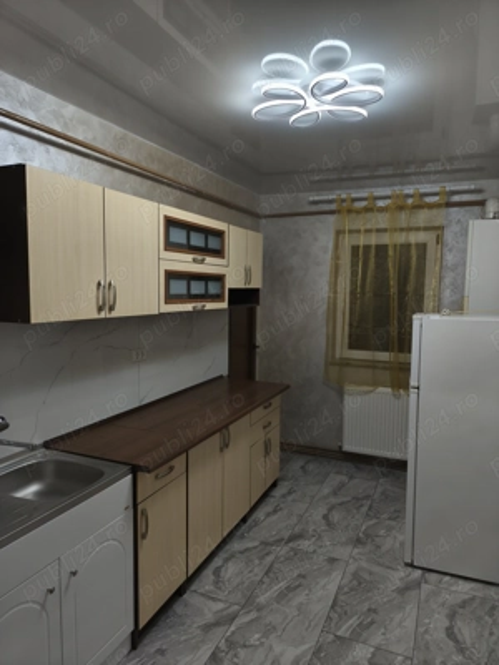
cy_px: 332
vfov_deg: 73.9
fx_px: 442
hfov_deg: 58.9
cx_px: 250
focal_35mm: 23
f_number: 1.65
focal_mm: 6.14
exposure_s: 1/50
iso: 250
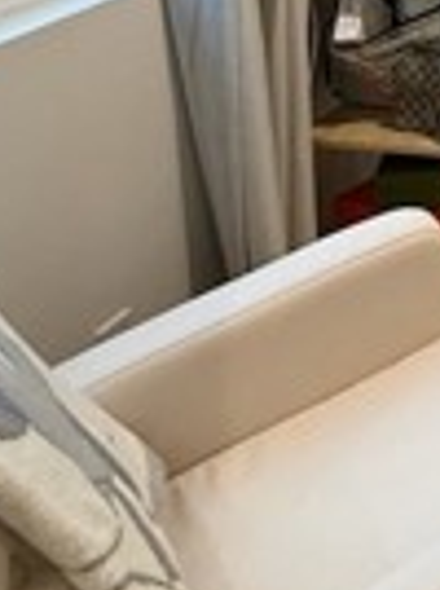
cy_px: -189
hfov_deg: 16.9
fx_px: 1139
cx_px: 854
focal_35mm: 67
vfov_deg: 24.9
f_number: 2.2
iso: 250
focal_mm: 2.22
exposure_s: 1/60
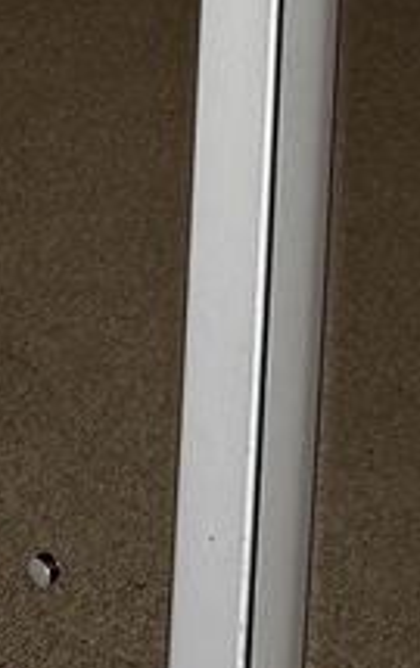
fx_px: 3103
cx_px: -199
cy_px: -789
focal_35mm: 170
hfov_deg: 7.6
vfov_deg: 10.9
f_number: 1.78
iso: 160
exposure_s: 1/121
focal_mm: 6.76
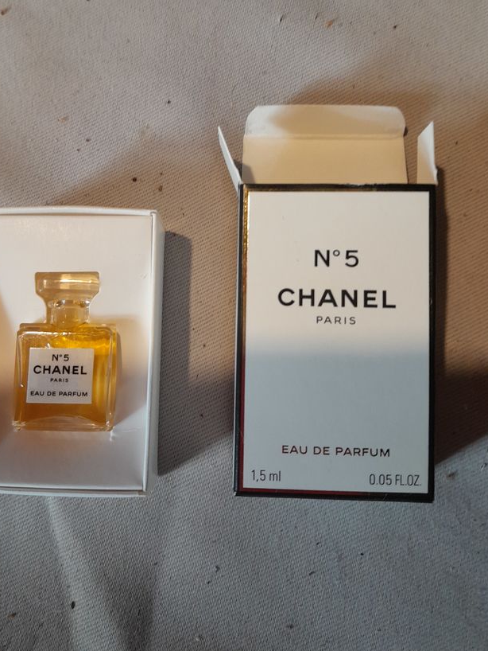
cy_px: 270
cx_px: 211
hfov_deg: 42.9
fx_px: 620
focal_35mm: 33
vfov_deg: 55.0
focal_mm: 4
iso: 200
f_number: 1.8
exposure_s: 1/50
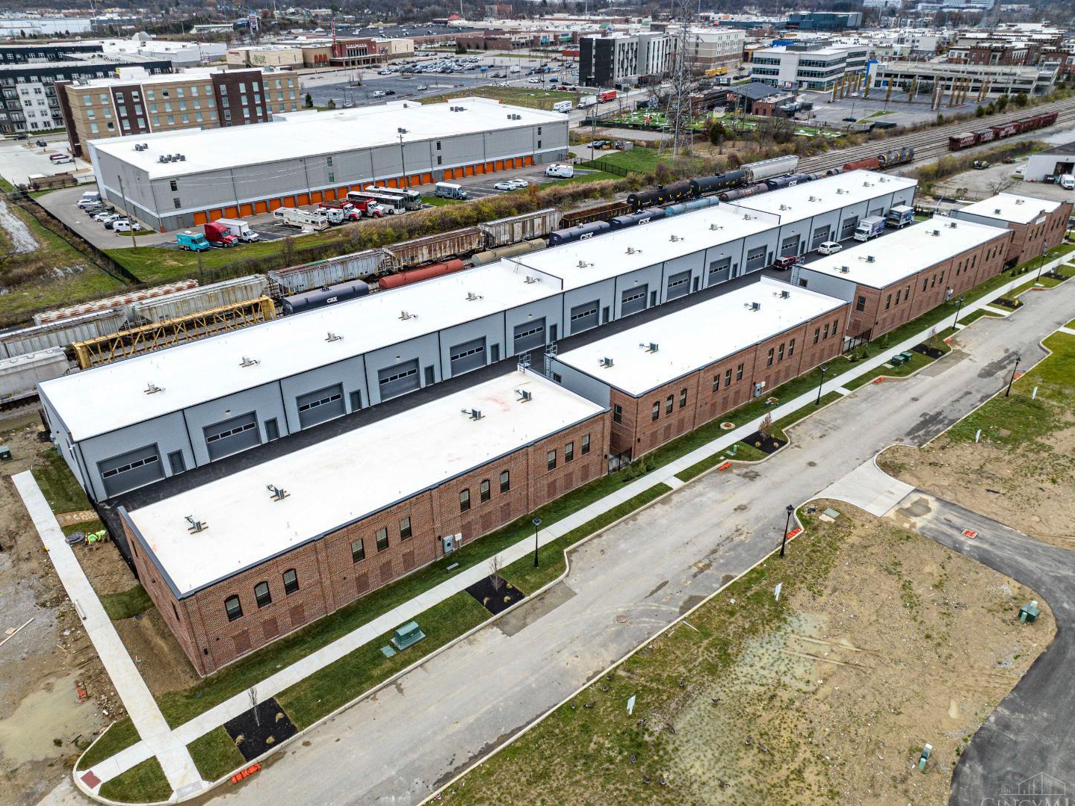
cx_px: 535
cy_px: 412
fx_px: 776
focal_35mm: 25
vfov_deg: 54.9
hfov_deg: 69.4
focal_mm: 12.29
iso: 100
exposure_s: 1/800
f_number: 2.8
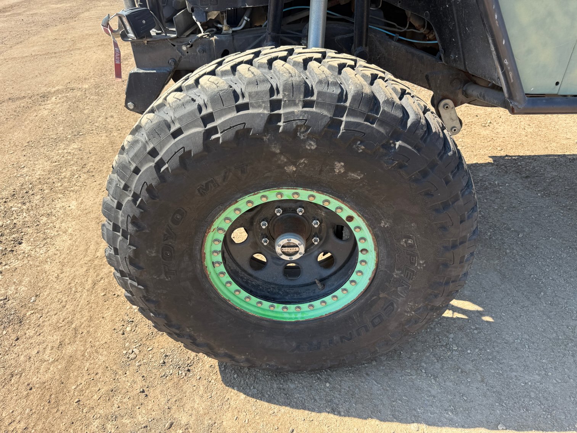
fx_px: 400
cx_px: 288
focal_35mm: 24
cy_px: 216
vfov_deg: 56.8
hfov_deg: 71.6
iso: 80
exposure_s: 1/1156
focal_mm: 6.76
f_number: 1.78
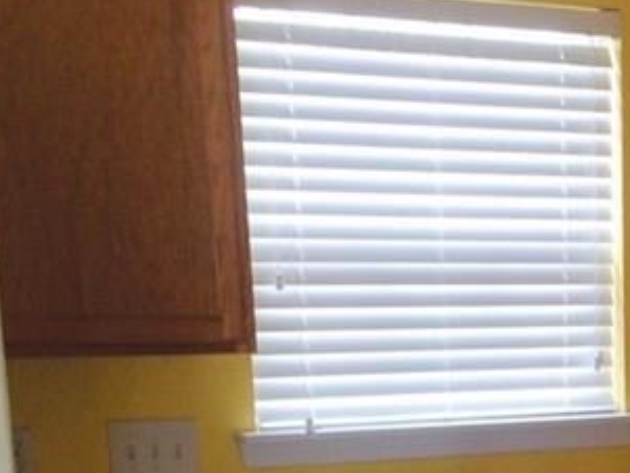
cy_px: 712
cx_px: 712
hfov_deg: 18.4
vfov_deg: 13.6
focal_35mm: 102
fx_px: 1857
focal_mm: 4.12
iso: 64
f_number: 2.2
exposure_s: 1/30
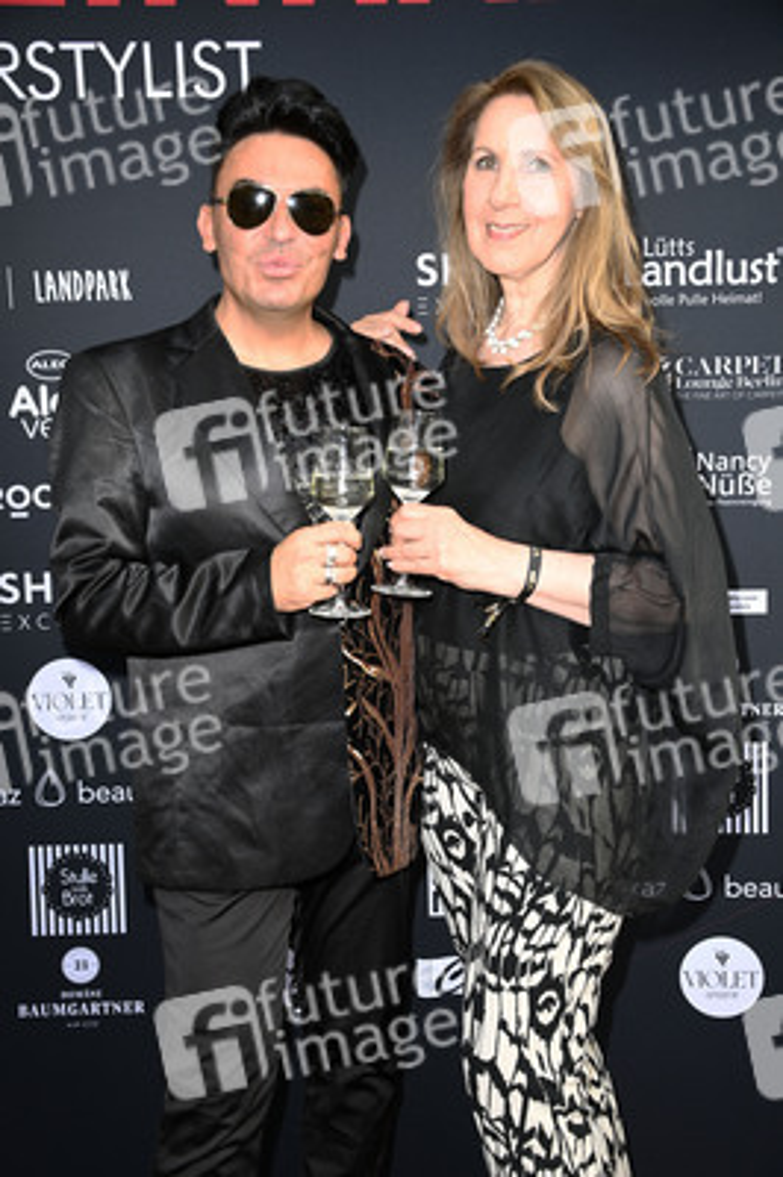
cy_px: 588
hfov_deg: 30.5
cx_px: 392
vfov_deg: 44.5
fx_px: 1438
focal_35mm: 44
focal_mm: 44
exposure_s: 1/200
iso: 320
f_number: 5.6
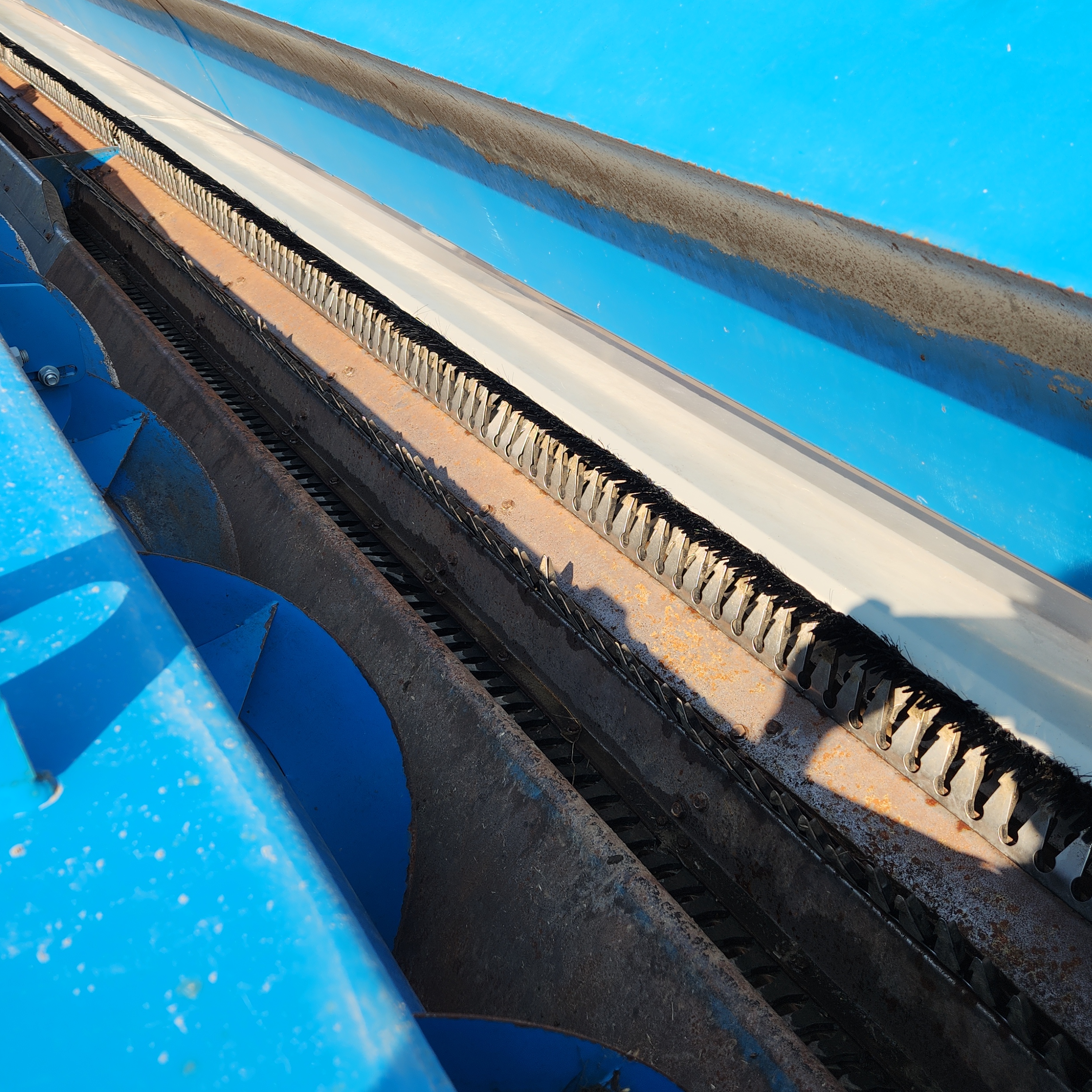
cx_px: 484
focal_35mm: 33
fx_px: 1178
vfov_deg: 49.7
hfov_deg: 49.6
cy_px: 492
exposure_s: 1/696
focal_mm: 5.4
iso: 20
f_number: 1.8
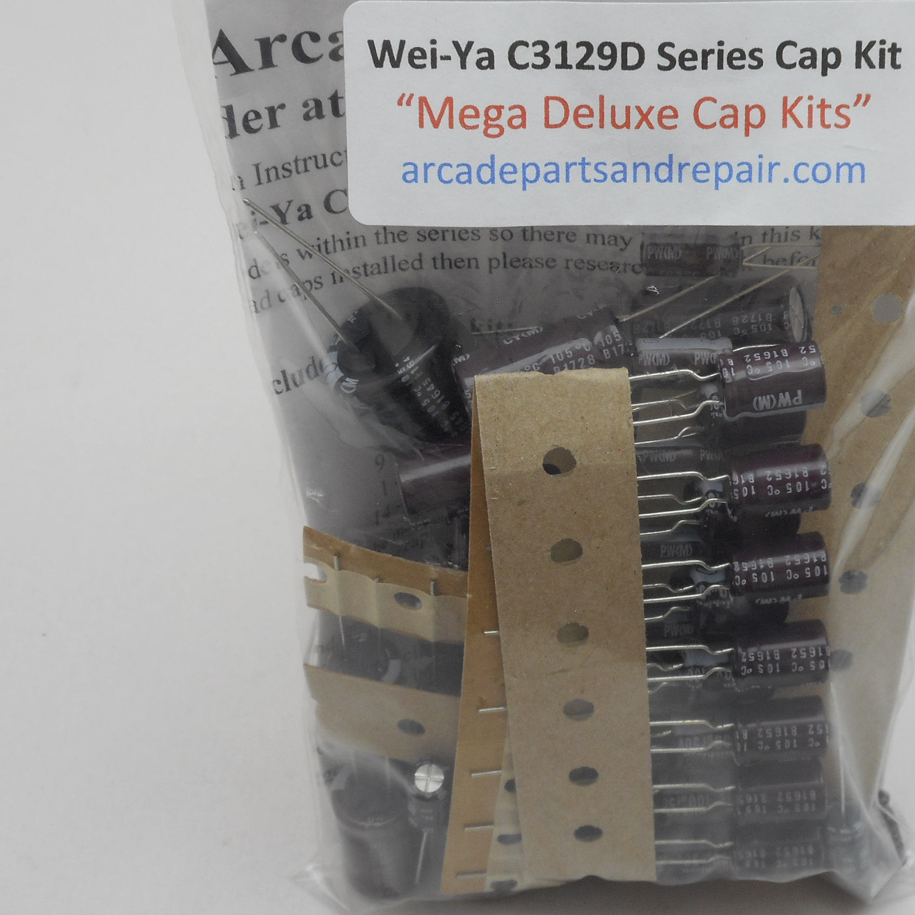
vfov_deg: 24.0
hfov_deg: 23.9
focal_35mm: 72
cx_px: 609
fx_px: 2153
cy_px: 394
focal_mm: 7.9
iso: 110
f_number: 4.7
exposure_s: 1/30
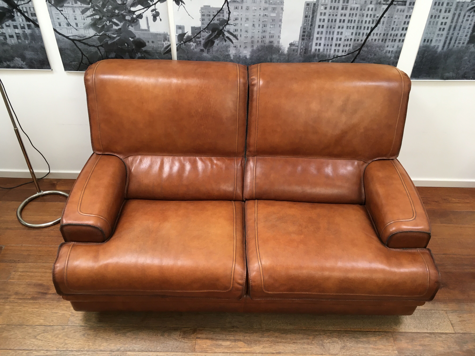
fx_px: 398
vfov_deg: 48.2
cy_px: 178
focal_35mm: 29
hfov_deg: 61.7
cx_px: 238
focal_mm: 4.15
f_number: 2.2
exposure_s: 1/33
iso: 80
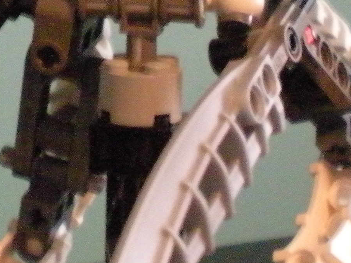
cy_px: 11
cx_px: 82
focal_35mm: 137
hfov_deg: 14.3
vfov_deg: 10.7
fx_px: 1389
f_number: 3.1
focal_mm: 6.3
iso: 800
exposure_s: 1/5.9
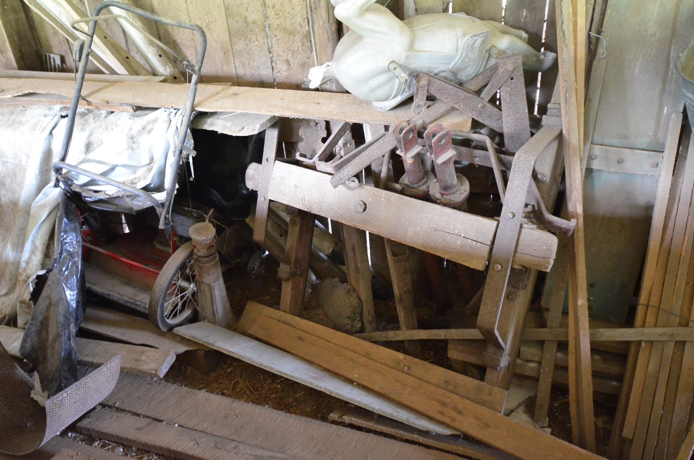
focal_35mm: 24
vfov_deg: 52.9
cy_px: 230
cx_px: 347
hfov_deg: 73.9
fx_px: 462
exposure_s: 1/20
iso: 3200
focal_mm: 16
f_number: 4
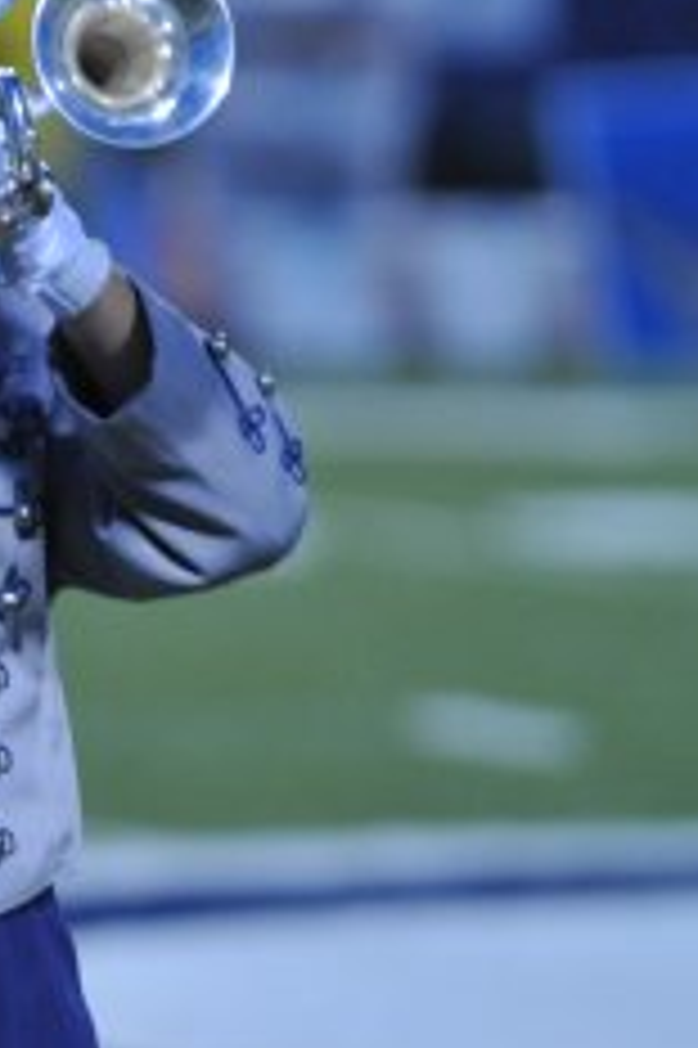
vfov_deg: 2.7
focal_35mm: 773
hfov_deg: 1.8
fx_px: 22513
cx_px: -133
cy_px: 652
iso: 1600
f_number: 2.8
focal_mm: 200
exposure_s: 1/200
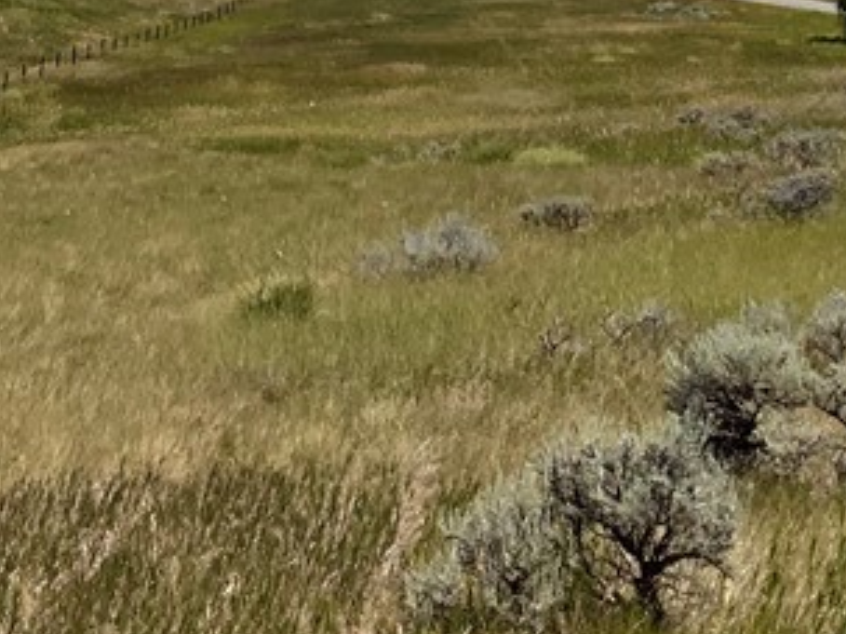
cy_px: -50
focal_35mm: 98
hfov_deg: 19.7
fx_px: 2394
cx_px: 84
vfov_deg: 14.7
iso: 20
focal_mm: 3
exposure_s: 1/2667
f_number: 1.8
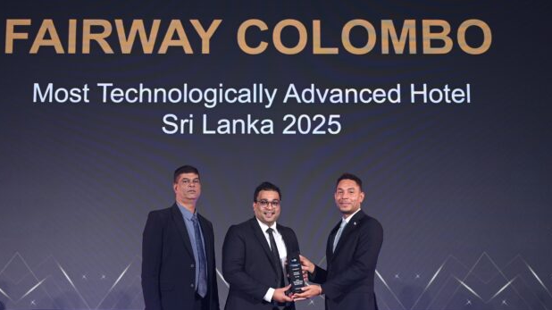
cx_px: 248
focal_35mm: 57
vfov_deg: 20.9
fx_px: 834
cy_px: 229
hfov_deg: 36.6
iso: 640
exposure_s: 1/160
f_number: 2.8
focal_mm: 41
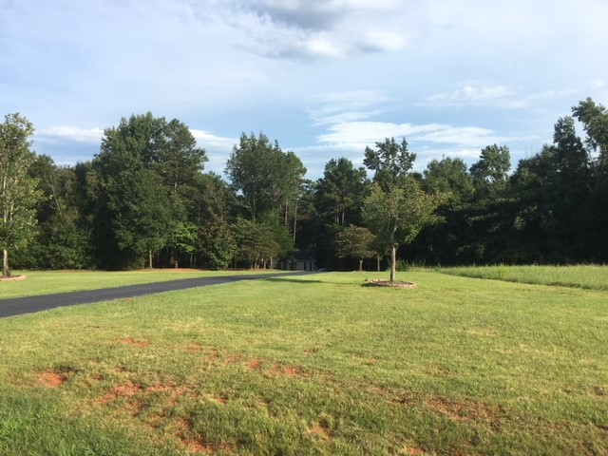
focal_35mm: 29
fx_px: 509
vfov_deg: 48.2
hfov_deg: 61.7
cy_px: 228
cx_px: 304
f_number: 2.2
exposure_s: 1/1068
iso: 25
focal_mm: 4.15
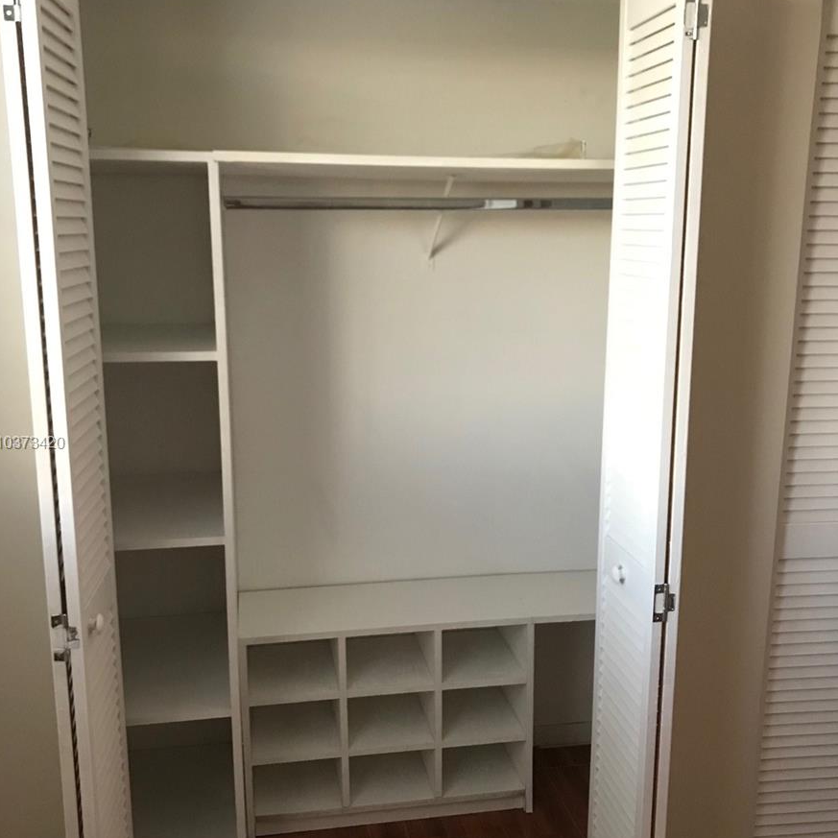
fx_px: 931
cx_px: 413
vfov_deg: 48.4
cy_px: 444
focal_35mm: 34
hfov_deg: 48.4
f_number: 1.8
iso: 100
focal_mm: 3.99
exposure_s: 1/11
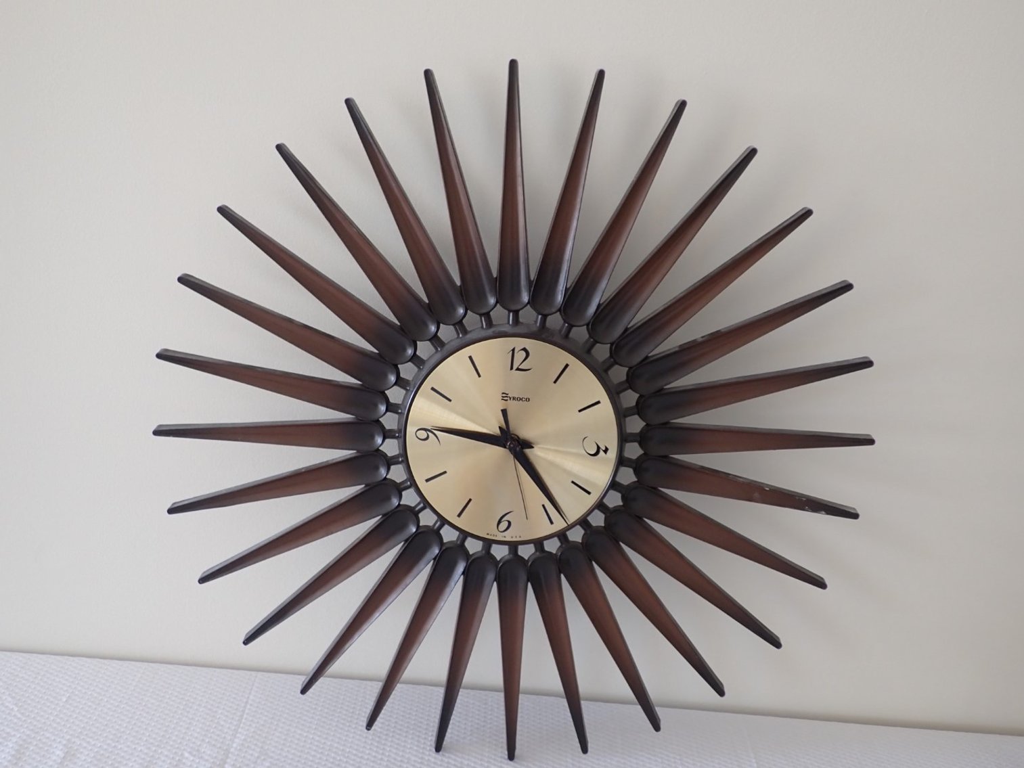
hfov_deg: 56.8
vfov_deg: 44.2
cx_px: 512
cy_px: 384
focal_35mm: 32
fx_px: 947
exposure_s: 1/60
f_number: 2.4
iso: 160
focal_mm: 5.79
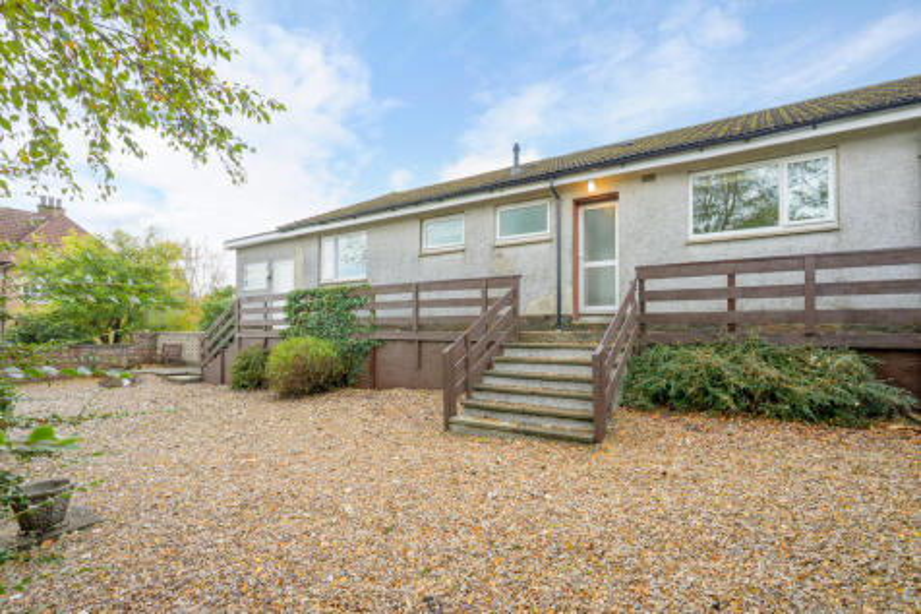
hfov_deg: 93.3
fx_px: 435
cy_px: 307
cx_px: 460
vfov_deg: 70.4
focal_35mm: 17
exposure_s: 1/125
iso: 800
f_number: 7.1
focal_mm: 17
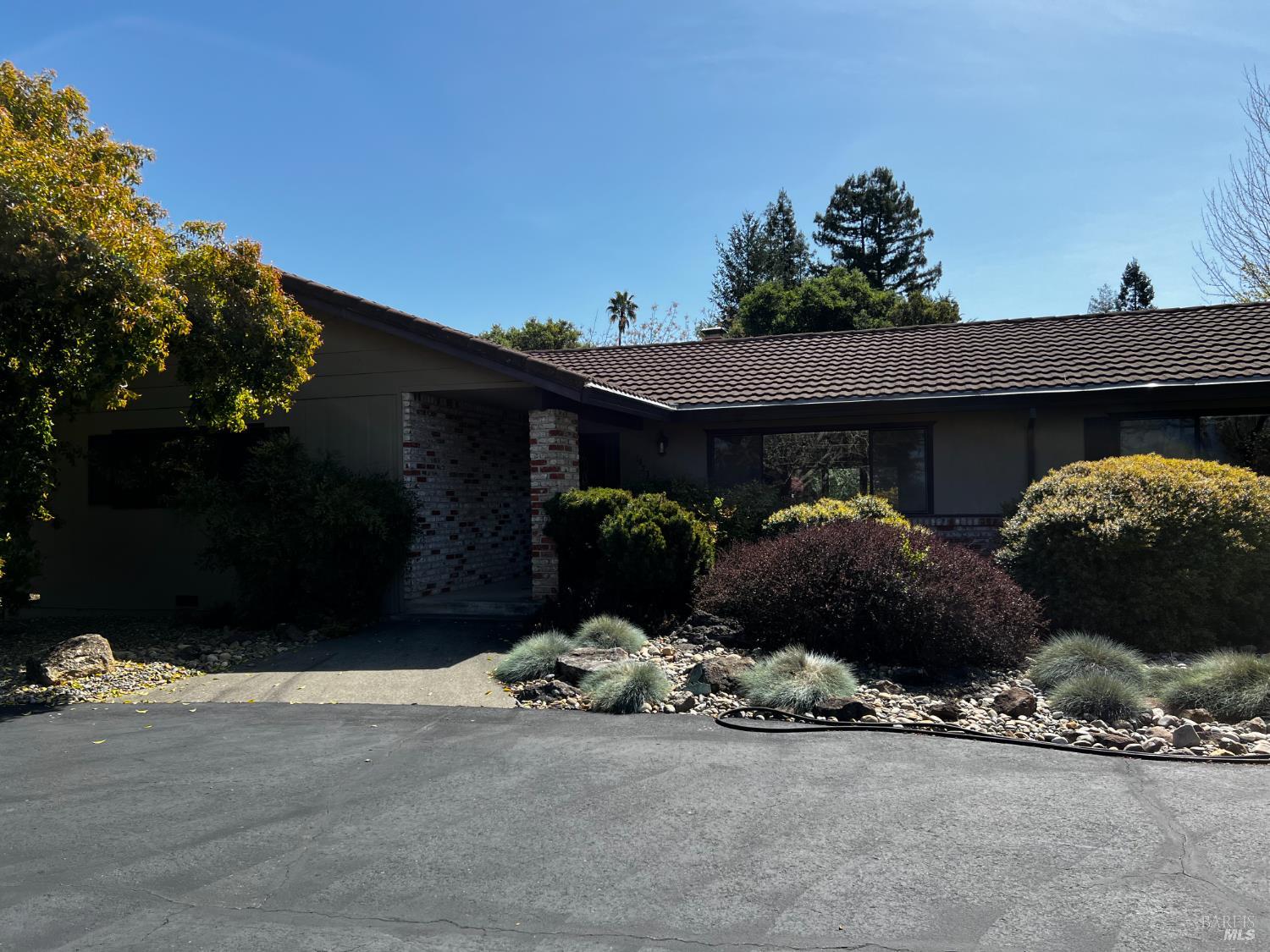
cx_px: 635
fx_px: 954
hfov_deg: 67.3
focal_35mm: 26
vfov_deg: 53.1
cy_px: 476
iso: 50
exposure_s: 1/3257
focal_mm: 5.7
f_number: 1.5
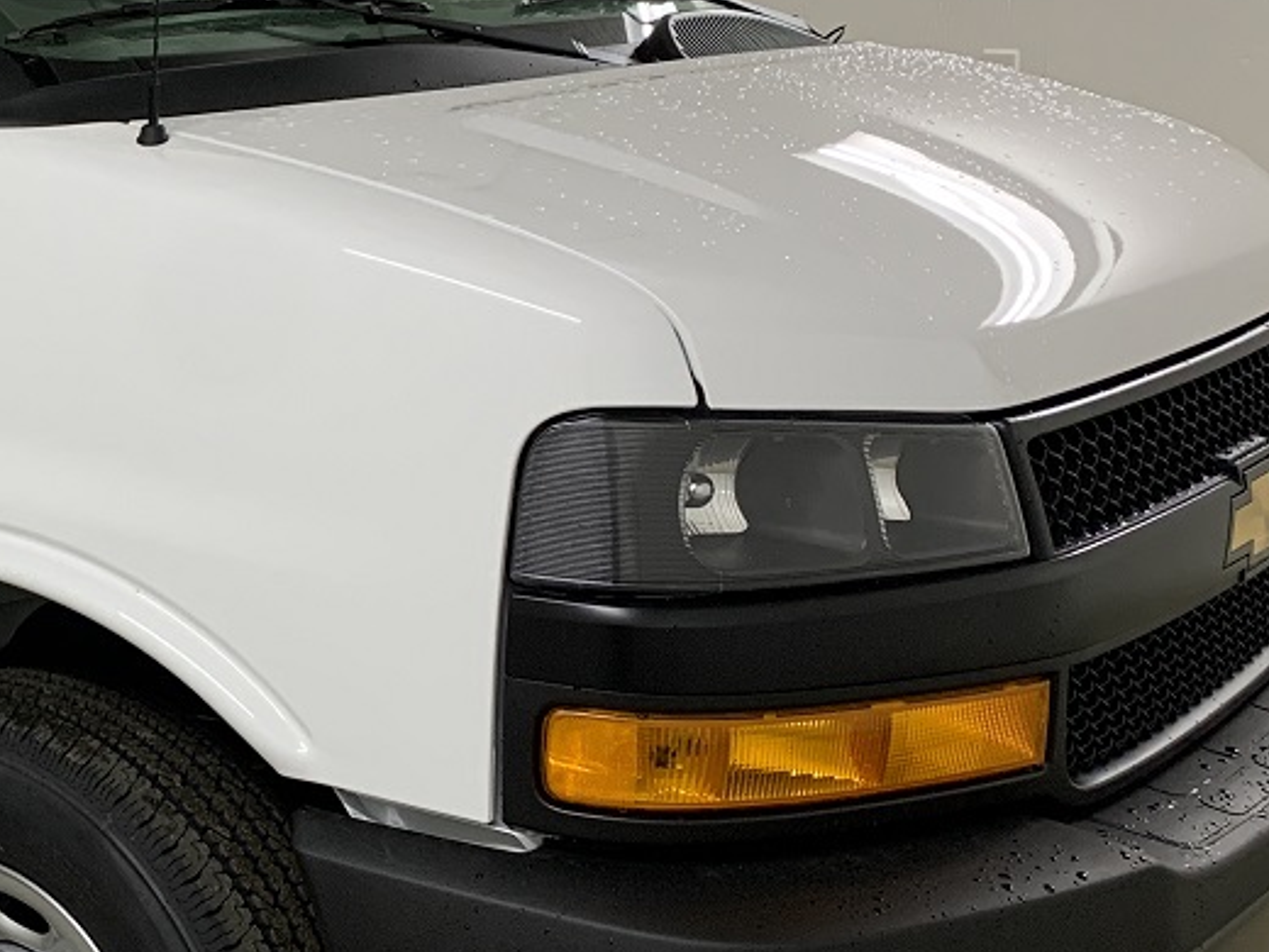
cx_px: -54
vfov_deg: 22.6
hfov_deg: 27.7
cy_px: 411
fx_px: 2383
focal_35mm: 65
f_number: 1.8
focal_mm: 4.25
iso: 160
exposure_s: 1/60
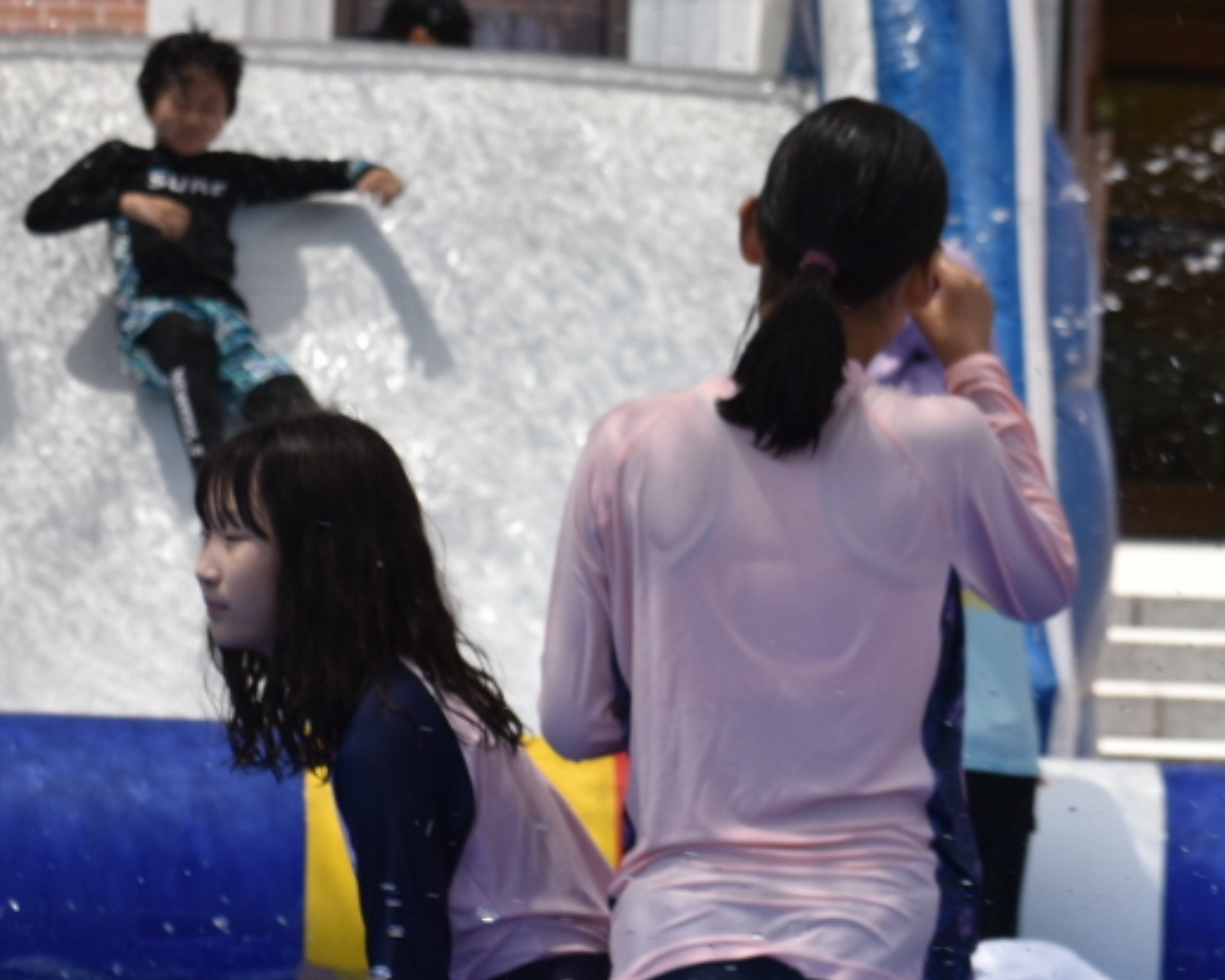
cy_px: 408
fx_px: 7724
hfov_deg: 9.1
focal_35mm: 213
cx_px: 461
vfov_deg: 7.3
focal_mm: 78
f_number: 8
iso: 250
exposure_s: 1/250
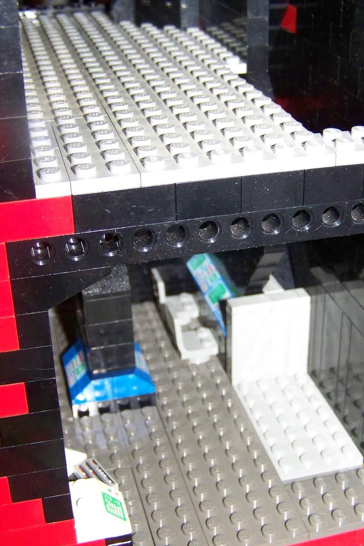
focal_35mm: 52
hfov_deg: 25.9
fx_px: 789
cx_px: 228
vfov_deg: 38.2
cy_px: 259
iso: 200
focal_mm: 6.3
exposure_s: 1/30
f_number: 2.8
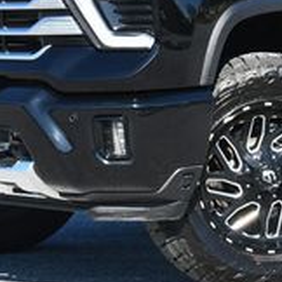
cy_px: -42
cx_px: 317
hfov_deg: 10.3
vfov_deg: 10.3
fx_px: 1548
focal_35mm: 168
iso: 180
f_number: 8
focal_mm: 25
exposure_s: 1/250
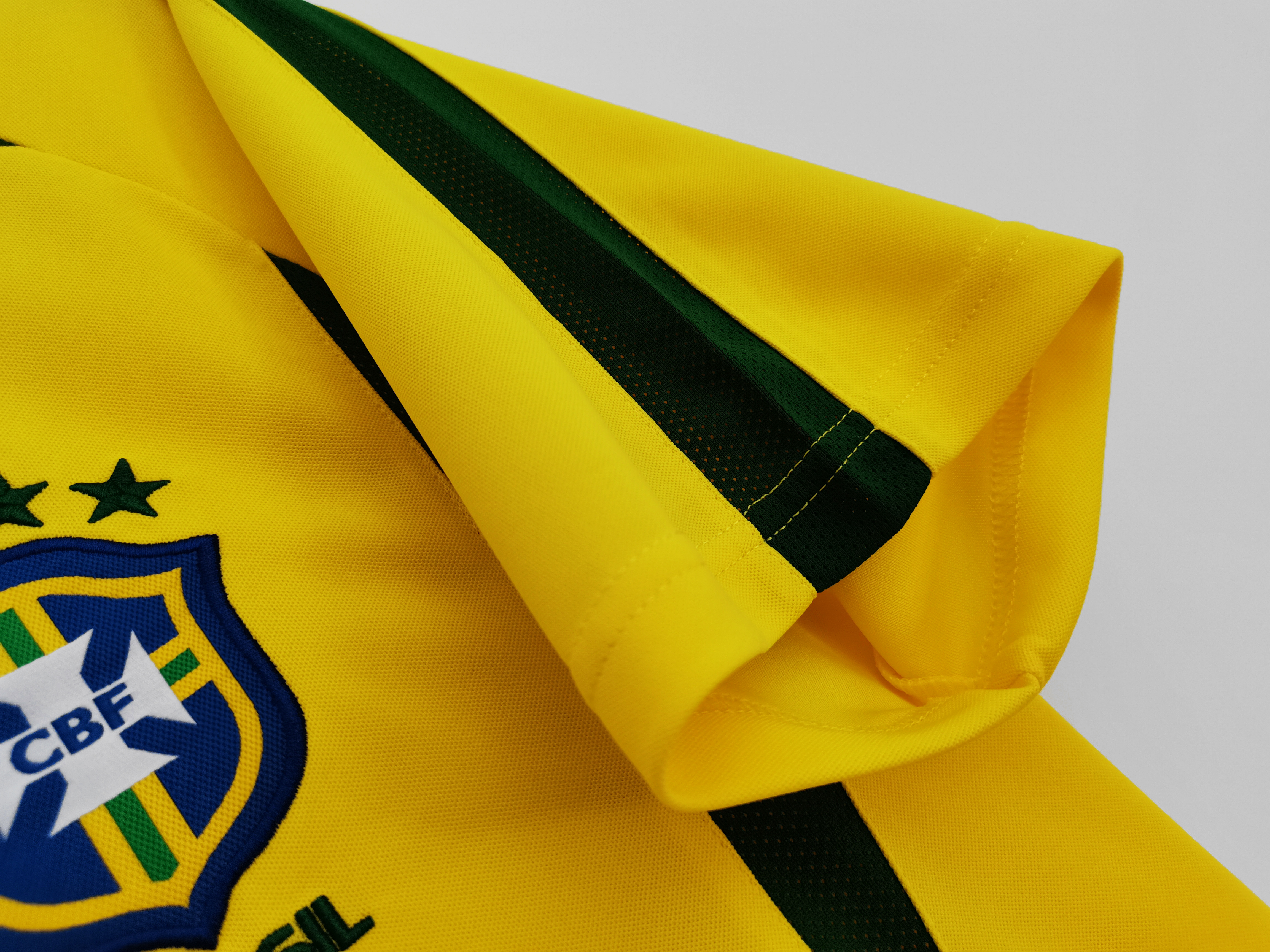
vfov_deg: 53.1
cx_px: 635
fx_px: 954
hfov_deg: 67.3
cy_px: 476
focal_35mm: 26
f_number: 1.8
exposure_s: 1/120
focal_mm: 5.58
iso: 80
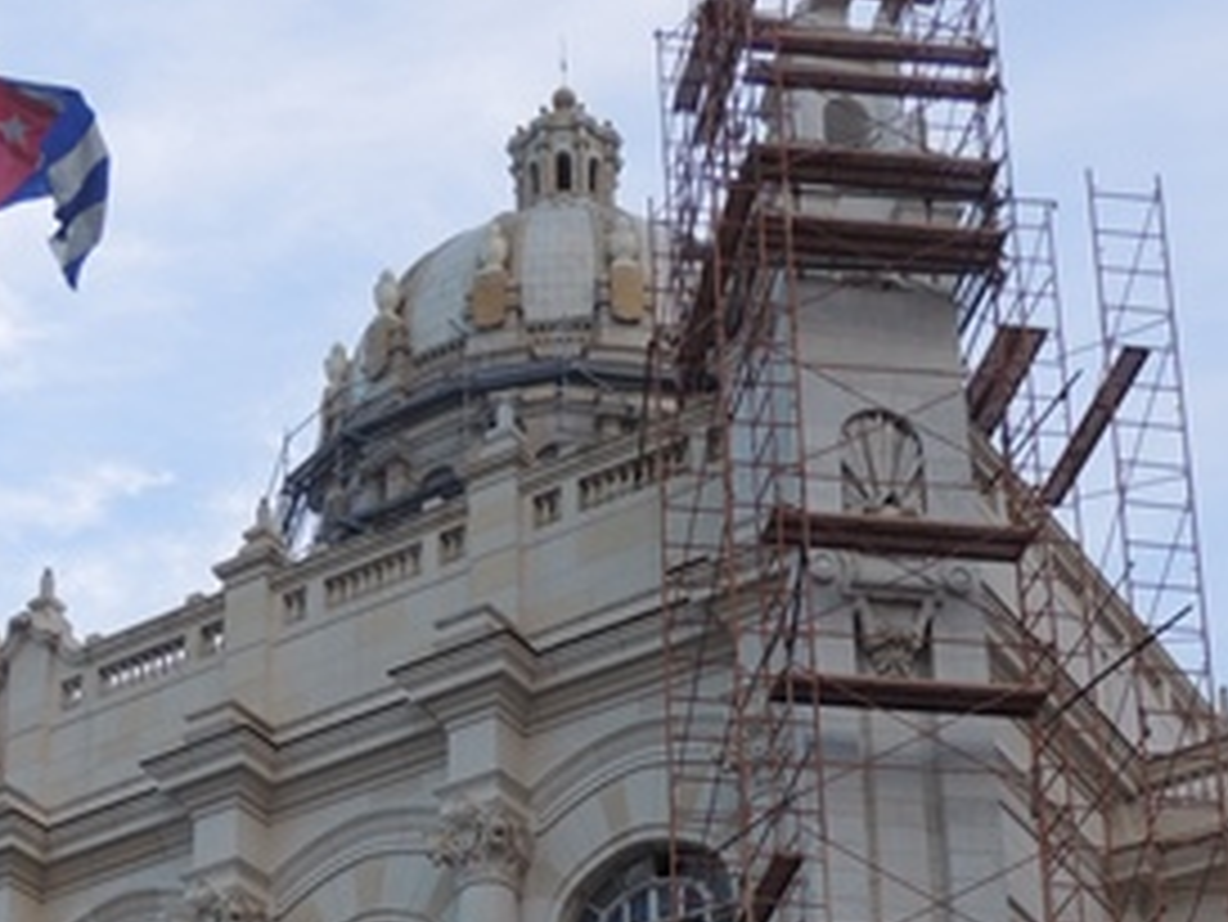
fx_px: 2910
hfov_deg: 23.8
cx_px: 481
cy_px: 1246
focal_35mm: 82
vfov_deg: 16.8
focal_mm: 4.9
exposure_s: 1/80
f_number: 3.1
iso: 100
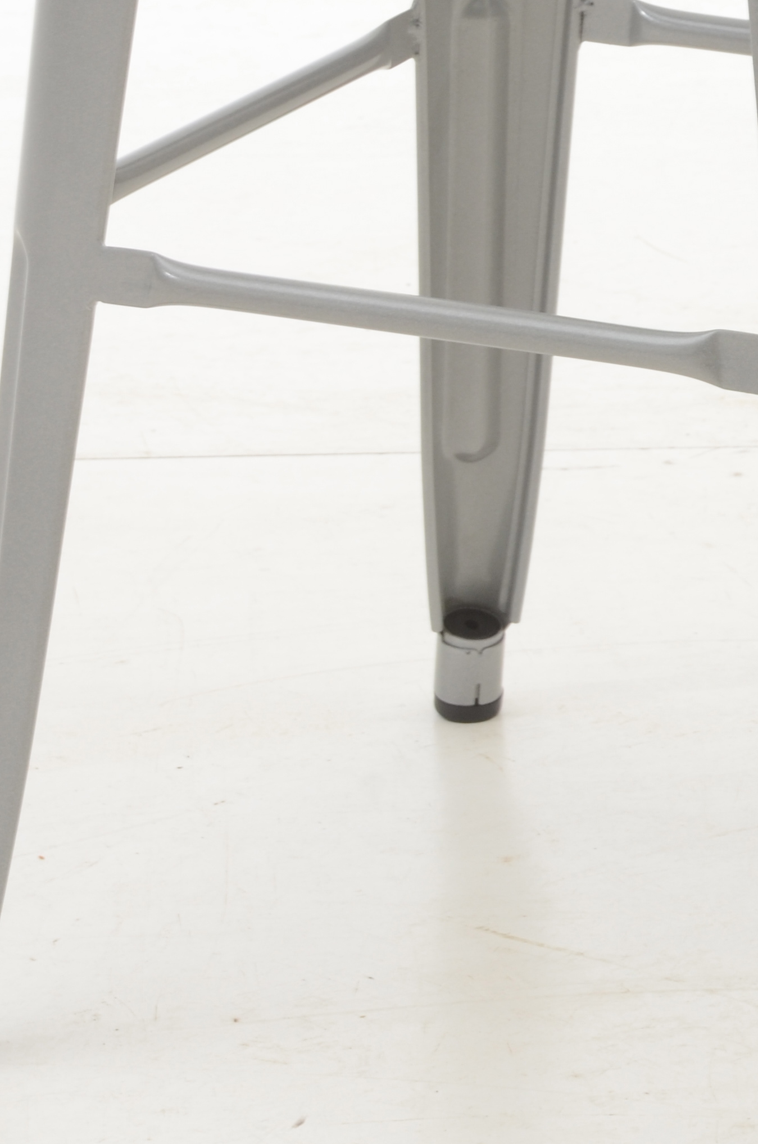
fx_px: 8636
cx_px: 652
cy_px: -26
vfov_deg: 7.5
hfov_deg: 5.0
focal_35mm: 272
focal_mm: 75
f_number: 10
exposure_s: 1/125
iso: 200
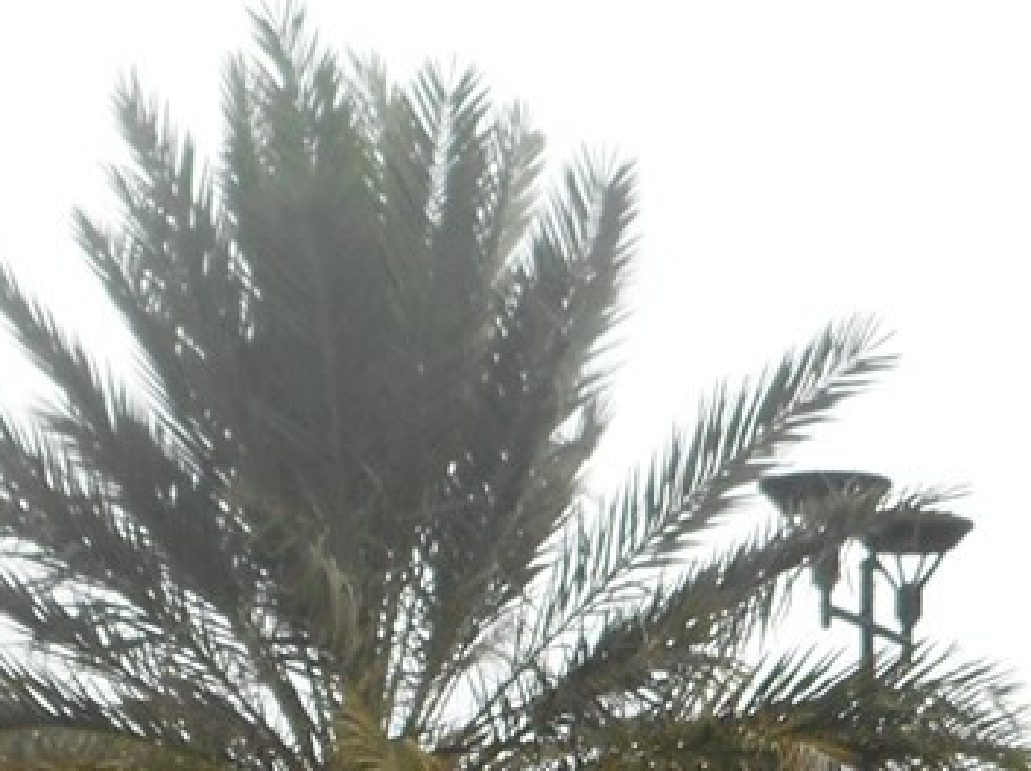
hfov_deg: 11.2
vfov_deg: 8.0
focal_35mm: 177
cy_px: 1589
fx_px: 5266
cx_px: 570
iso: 80
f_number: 4.5
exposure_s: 1/200
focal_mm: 6.9
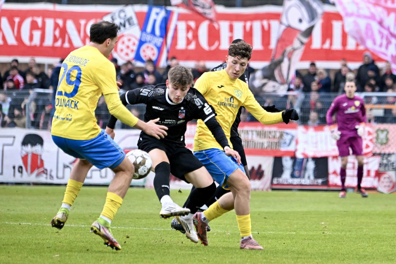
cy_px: 132
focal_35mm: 280
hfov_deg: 7.4
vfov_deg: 4.9
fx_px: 3080
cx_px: 198
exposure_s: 1/1600
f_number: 5.6
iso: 7200
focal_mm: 280
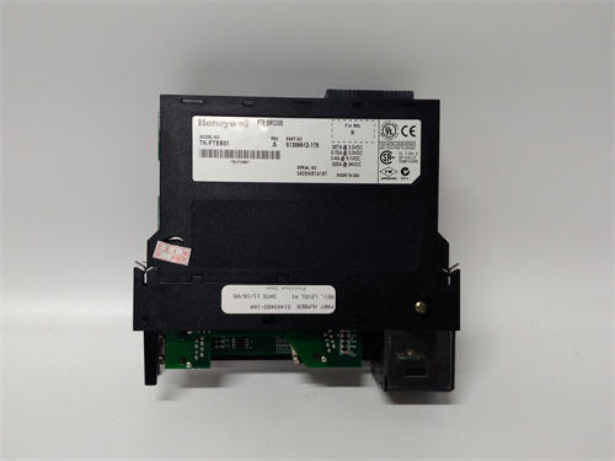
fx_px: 480
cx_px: 308
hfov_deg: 65.3
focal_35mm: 27
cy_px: 230
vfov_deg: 51.4
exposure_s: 1/33
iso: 238
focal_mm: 3.79
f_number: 2
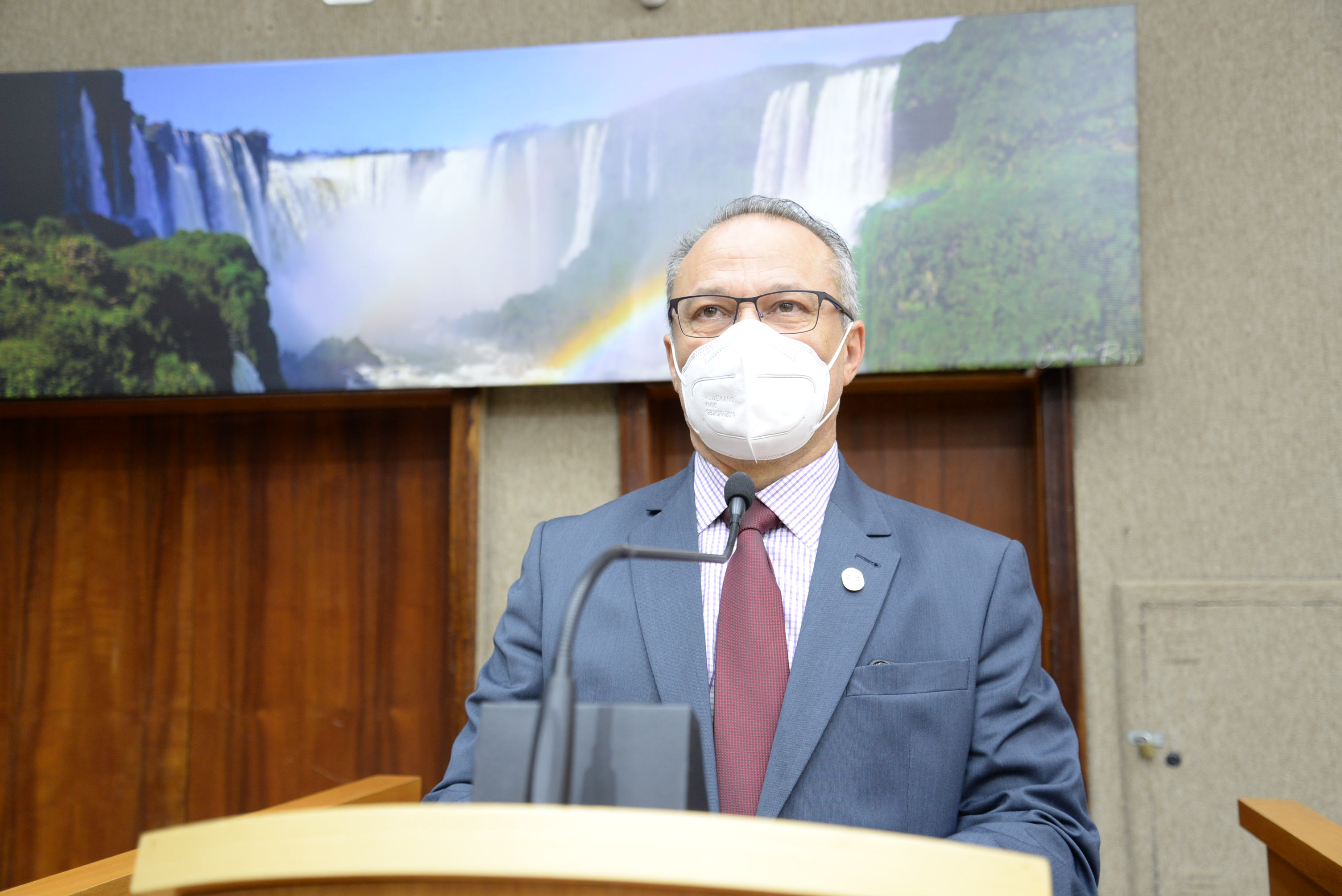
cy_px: 448
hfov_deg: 48.4
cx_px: 671
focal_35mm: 40
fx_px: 1492
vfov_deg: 33.4
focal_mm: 40
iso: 1000
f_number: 4.2
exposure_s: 1/50
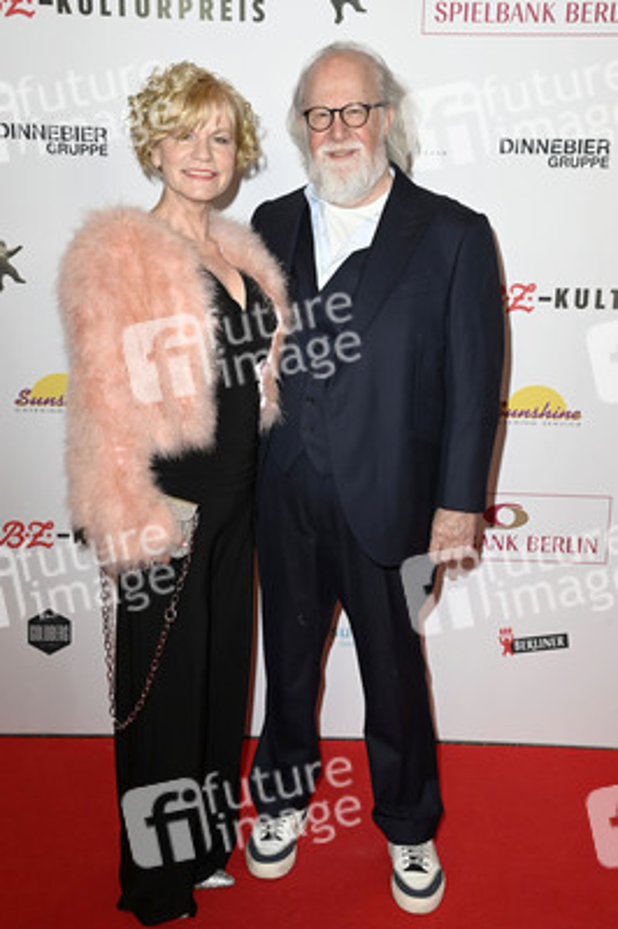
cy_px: 464
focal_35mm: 50
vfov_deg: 39.6
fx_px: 1290
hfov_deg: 26.9
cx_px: 309
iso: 640
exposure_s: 1/250
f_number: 5.6
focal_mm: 50
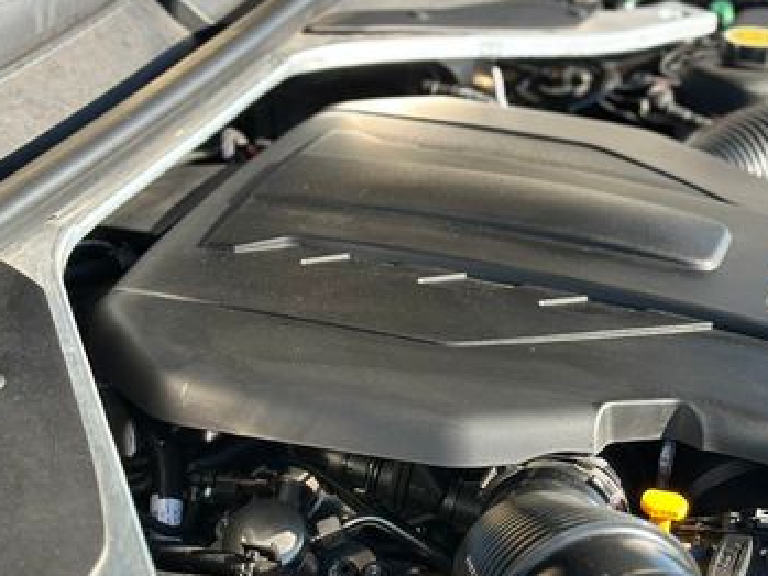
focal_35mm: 88
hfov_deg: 22.2
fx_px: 1953
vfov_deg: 16.7
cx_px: 482
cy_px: 453
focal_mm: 6.86
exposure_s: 1/785
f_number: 1.78
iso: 80
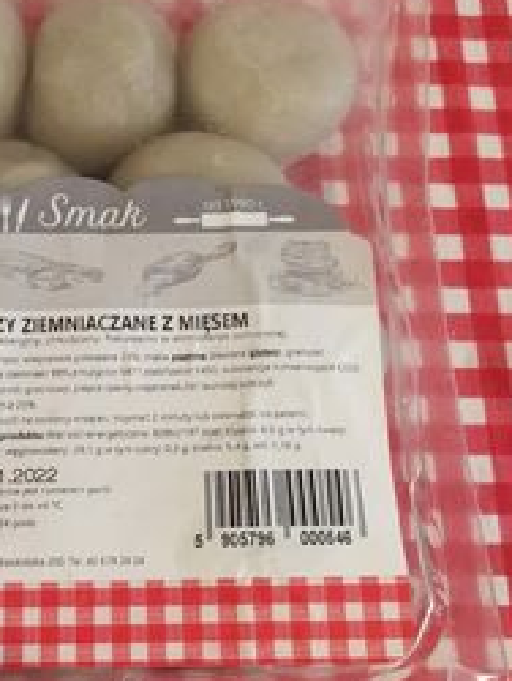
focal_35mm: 46
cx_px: 106
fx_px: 906
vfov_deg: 41.2
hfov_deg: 30.8
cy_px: 321
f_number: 2.2
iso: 160
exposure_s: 1/33.3
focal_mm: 3.95
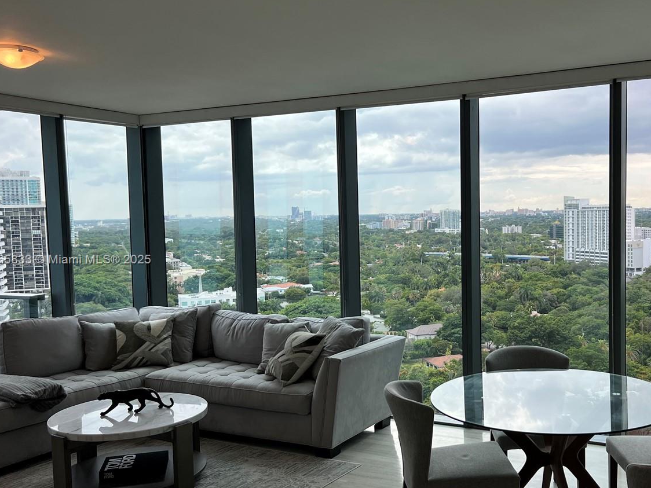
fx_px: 696
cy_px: 260
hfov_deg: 49.3
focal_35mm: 37
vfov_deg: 38.6
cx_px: 429
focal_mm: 5.7
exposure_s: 1/674
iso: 50
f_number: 1.5
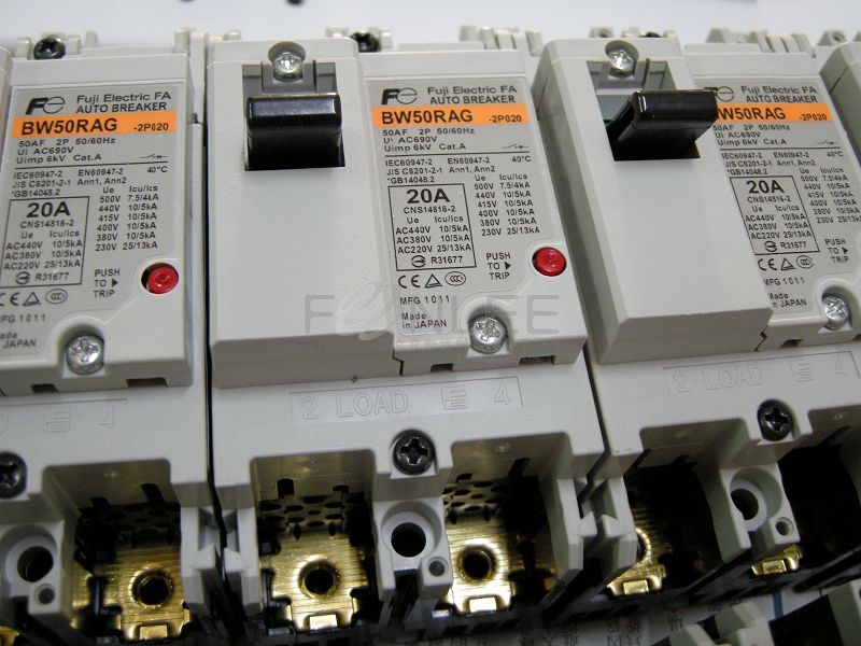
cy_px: 323
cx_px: 430
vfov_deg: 40.7
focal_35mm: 35
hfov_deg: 52.6
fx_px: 871
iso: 200
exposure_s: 1/15
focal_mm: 7.5
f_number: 2.7
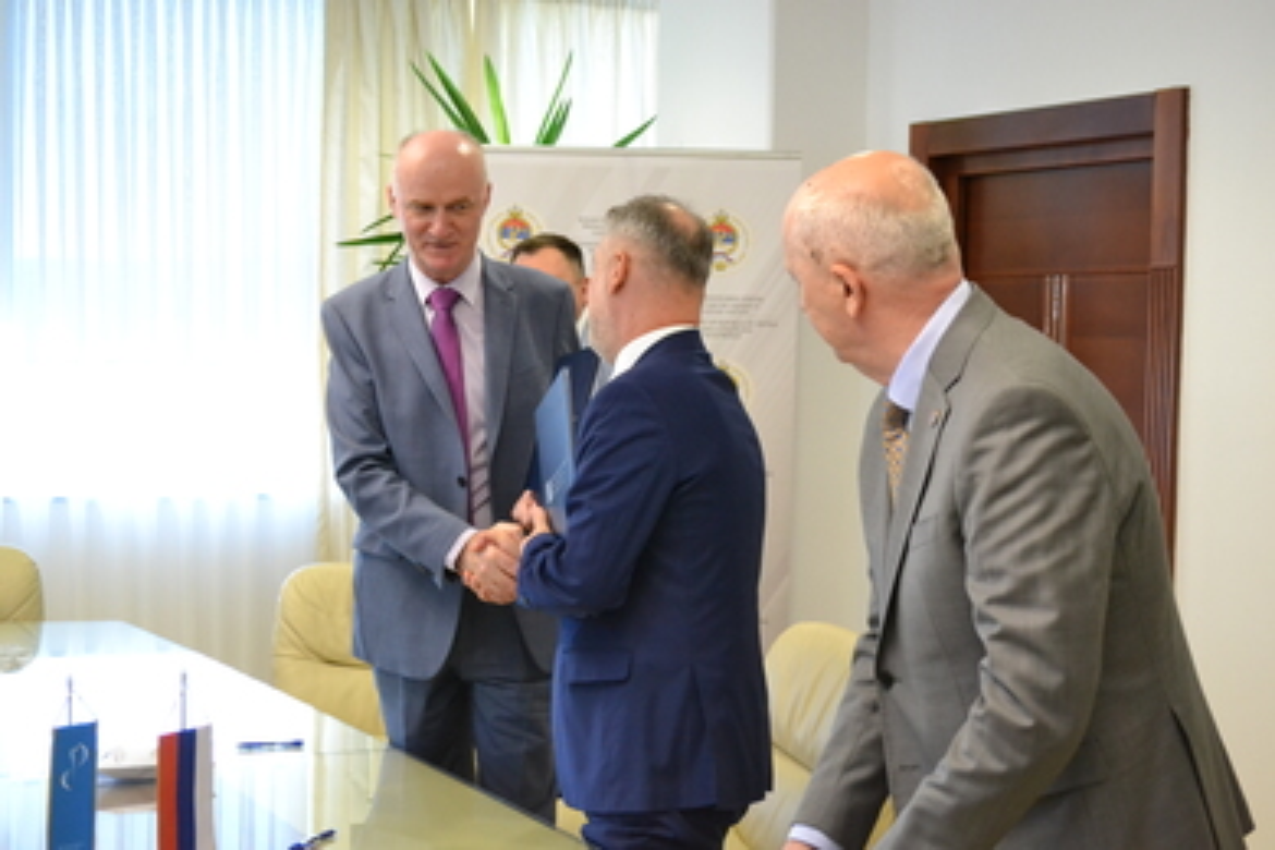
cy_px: 425
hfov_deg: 33.4
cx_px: 638
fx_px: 2125
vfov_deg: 22.6
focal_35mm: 60
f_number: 5.3
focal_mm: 40
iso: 3200
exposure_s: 1/125
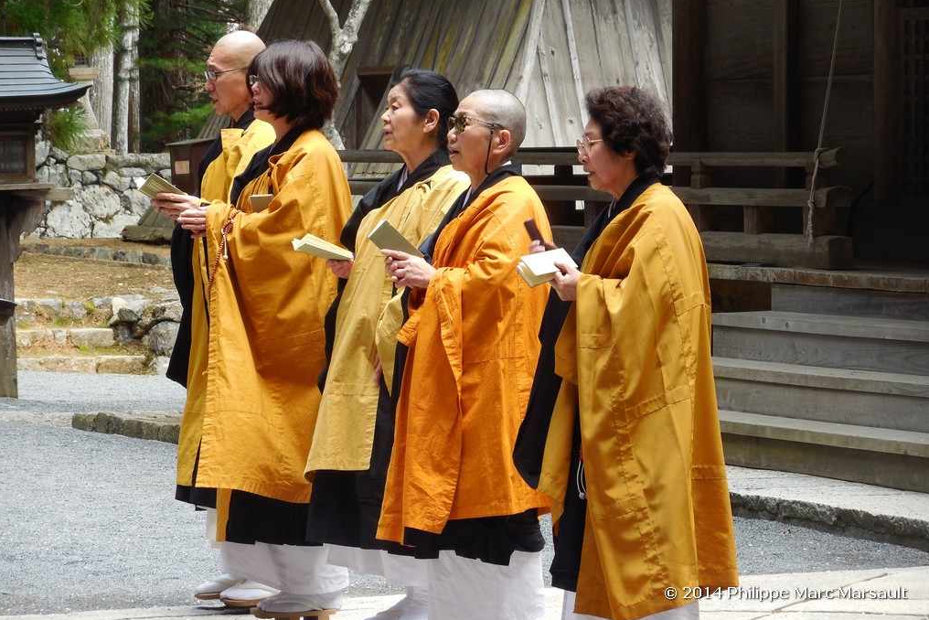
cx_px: 464
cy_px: 273
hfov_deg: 11.7
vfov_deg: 7.9
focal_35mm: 175
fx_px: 4517
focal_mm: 29.8
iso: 160
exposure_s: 1/60
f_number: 5.3
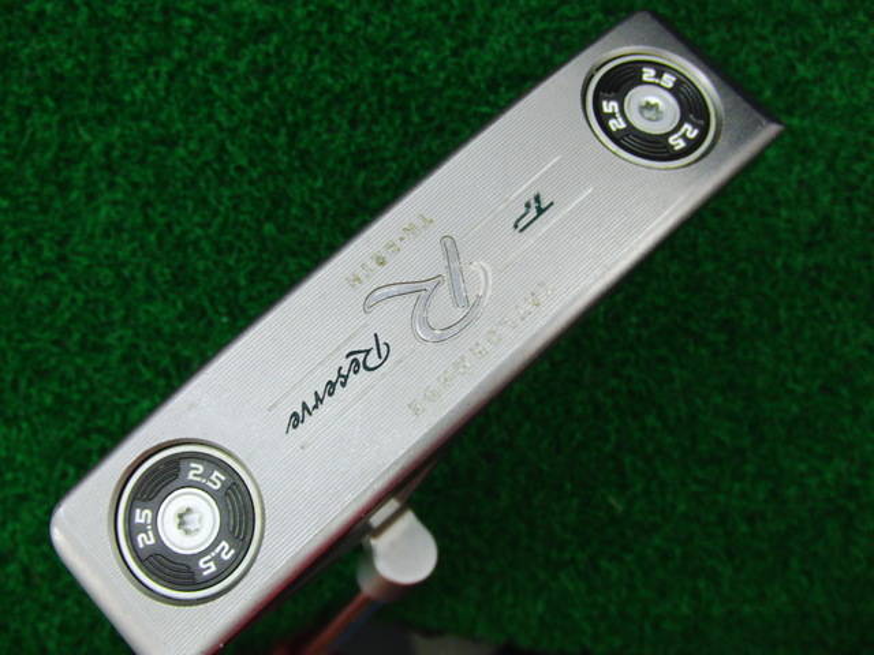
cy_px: 328
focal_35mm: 37
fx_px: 934
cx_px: 437
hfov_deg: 50.1
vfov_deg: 38.7
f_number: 3.6
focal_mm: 6.42
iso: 320
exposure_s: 1/80
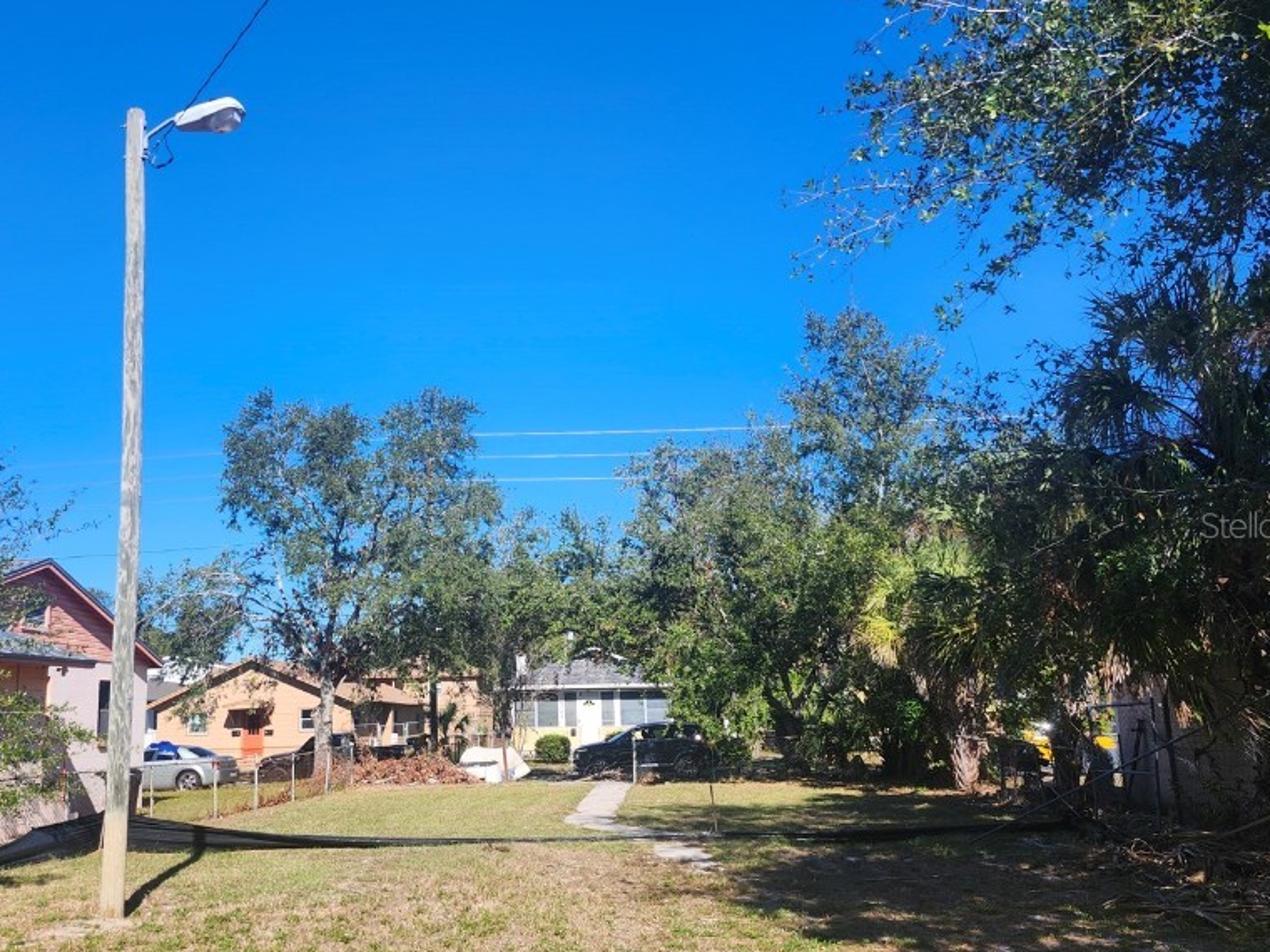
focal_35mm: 31
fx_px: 1137
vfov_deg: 45.4
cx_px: 503
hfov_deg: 57.9
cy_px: 524
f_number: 1.8
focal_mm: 5.54
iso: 25
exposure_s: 1/1129
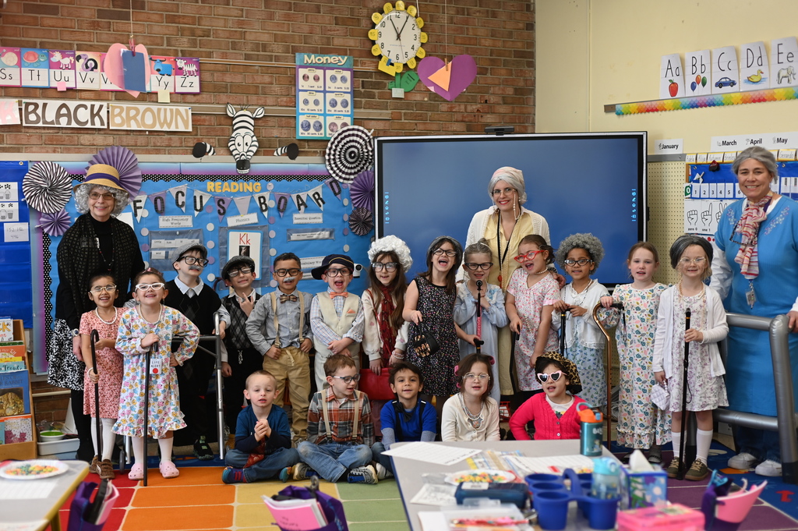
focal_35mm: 50
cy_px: 266
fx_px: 1107
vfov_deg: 26.9
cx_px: 399
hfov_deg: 39.6
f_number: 2.8
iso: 400
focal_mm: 50
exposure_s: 1/125
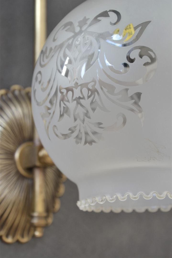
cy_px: 129
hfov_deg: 18.9
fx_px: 516
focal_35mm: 72
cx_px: 86
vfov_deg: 28.1
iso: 220
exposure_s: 1/125
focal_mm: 48
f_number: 5.6
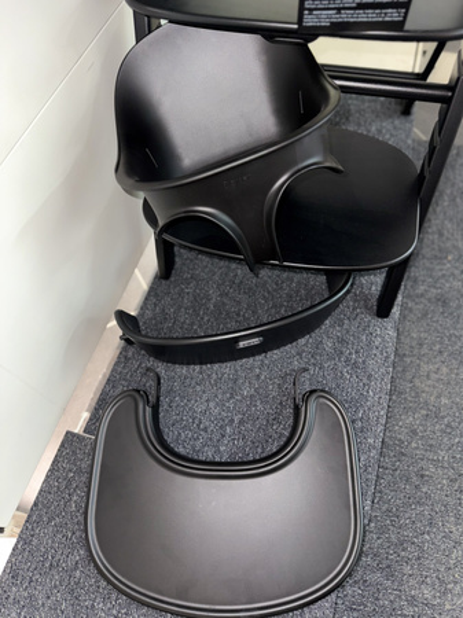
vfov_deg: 71.6
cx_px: 232
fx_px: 428
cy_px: 309
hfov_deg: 56.8
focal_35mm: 24
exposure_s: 1/6
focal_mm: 6.76
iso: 100
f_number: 1.78
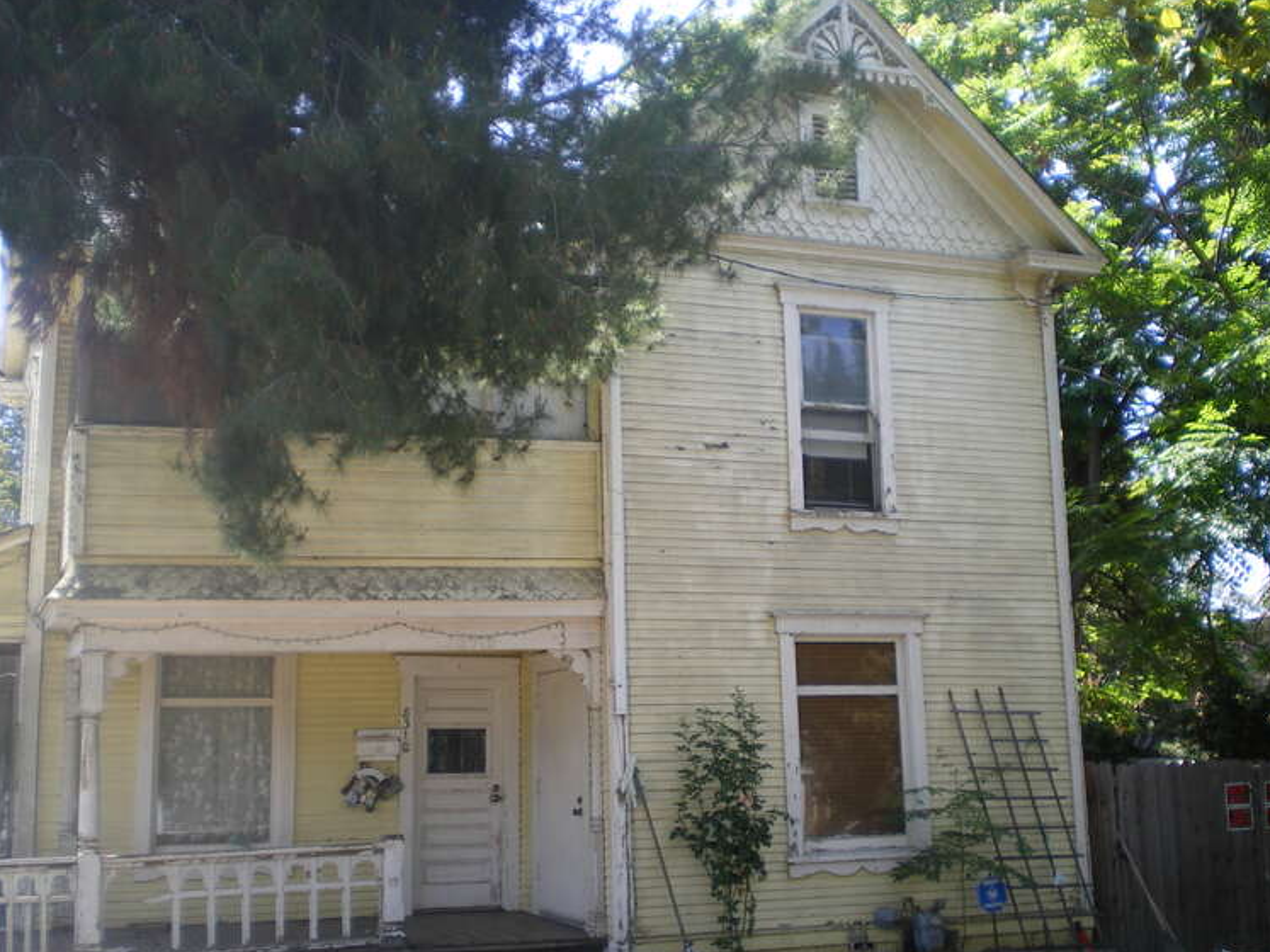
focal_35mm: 45
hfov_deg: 42.1
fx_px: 1651
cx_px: 638
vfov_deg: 32.2
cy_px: 474
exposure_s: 1/125
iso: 50
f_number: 3.5
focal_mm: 7.4
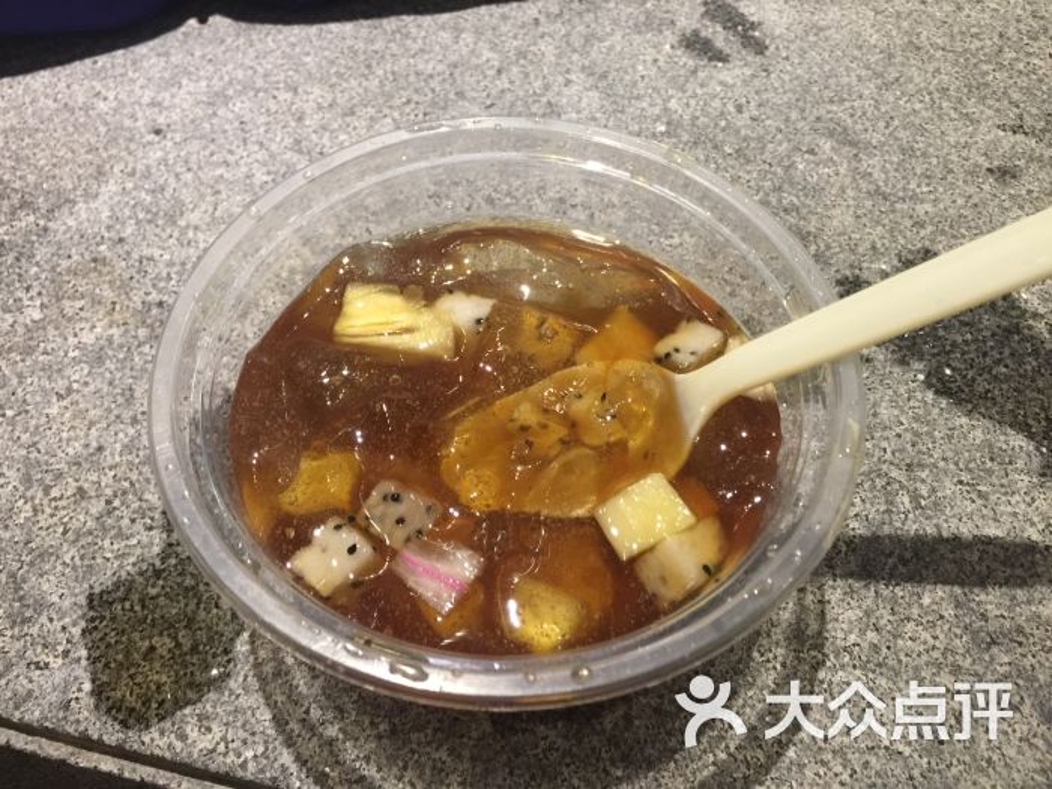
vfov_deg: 48.2
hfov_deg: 61.7
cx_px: 526
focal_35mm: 29
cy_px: 394
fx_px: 881
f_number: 2.2
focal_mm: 4.15
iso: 160
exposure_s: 1/17
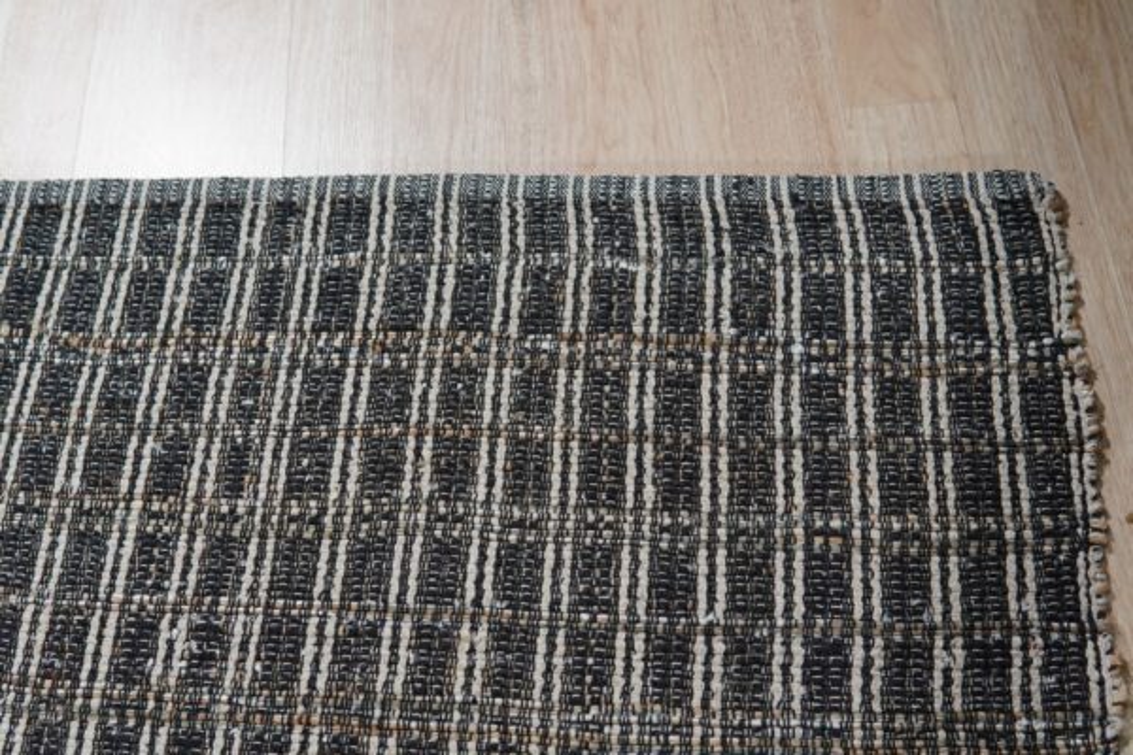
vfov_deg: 29.9
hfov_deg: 43.6
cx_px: 566
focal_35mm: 45
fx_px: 1416
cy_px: 378
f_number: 4
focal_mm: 30
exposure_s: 1/250
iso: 500
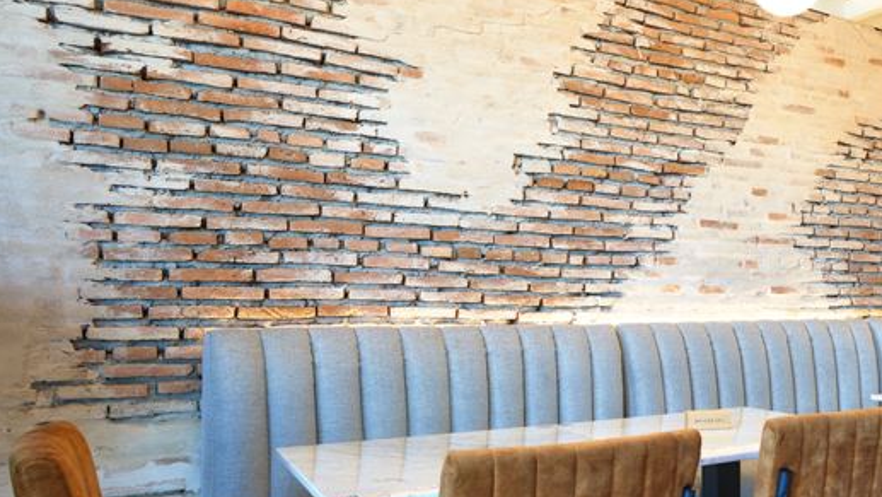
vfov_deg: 33.6
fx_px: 819
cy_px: 295
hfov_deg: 52.2
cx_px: 732
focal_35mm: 35
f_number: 8
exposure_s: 1/2
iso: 100
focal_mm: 18
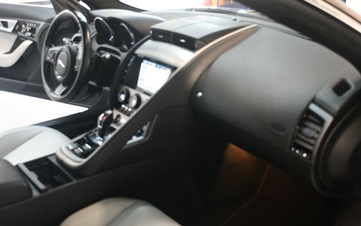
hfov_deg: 49.3
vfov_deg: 32.0
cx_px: 180
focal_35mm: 40
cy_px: 111
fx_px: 393
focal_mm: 26
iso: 3200
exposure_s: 1/60
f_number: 3.8
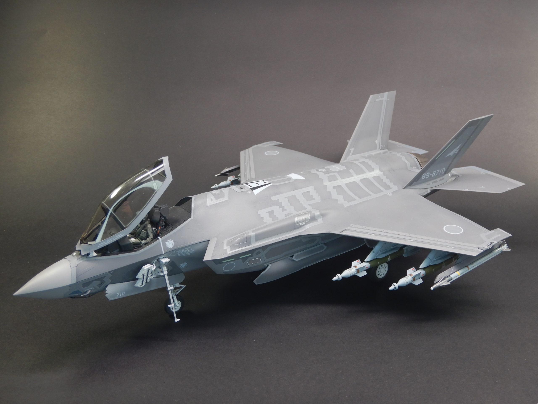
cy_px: 202
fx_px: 622
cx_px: 269
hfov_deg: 46.8
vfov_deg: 36.0
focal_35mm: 40
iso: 125
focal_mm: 7.2
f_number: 4.2
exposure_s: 1/30
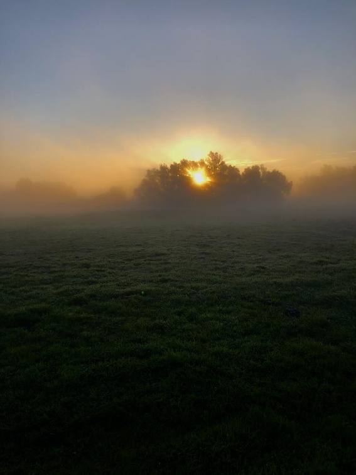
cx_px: 178
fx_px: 384
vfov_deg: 63.4
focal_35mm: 28
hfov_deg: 49.7
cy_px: 238
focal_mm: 3.99
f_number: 1.8
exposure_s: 1/979
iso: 20
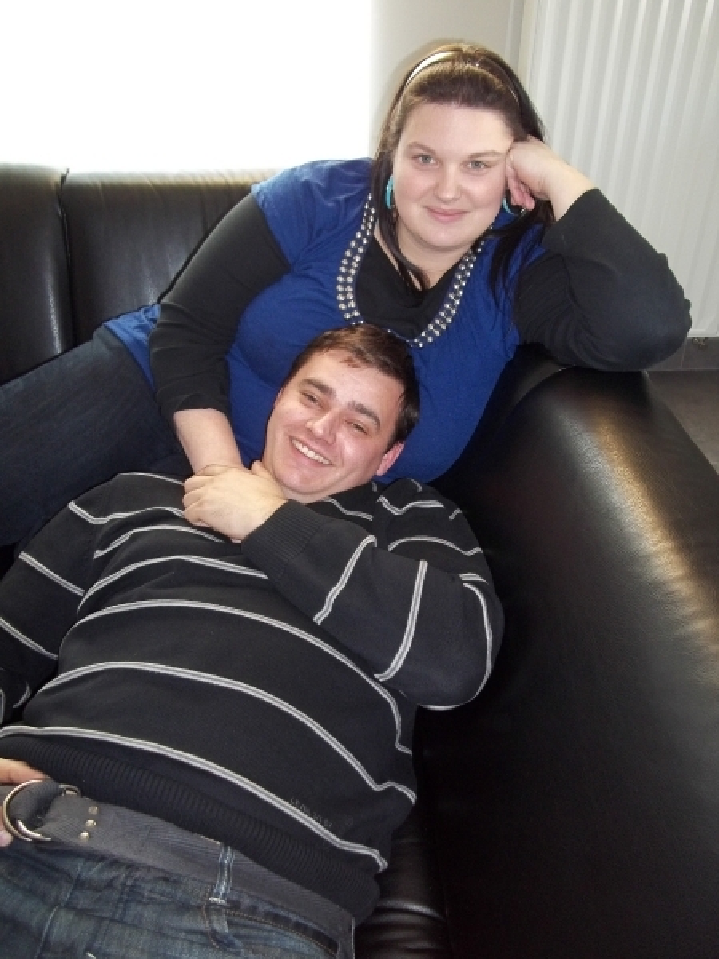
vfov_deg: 56.8
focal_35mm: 32
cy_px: 480
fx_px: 886
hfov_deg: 44.2
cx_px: 360
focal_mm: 5.7
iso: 160
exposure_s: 1/30
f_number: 2.9
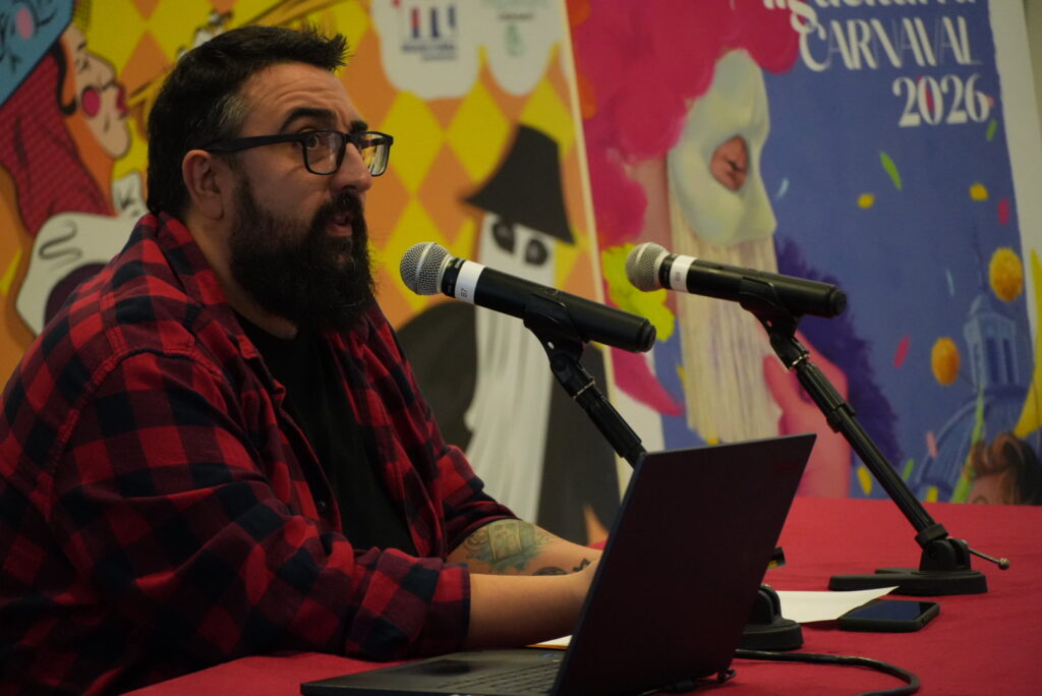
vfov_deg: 7.6
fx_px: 5213
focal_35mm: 180
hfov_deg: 11.4
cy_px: 348
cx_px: 521
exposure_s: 1/100
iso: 4000
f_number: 5.6
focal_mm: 120
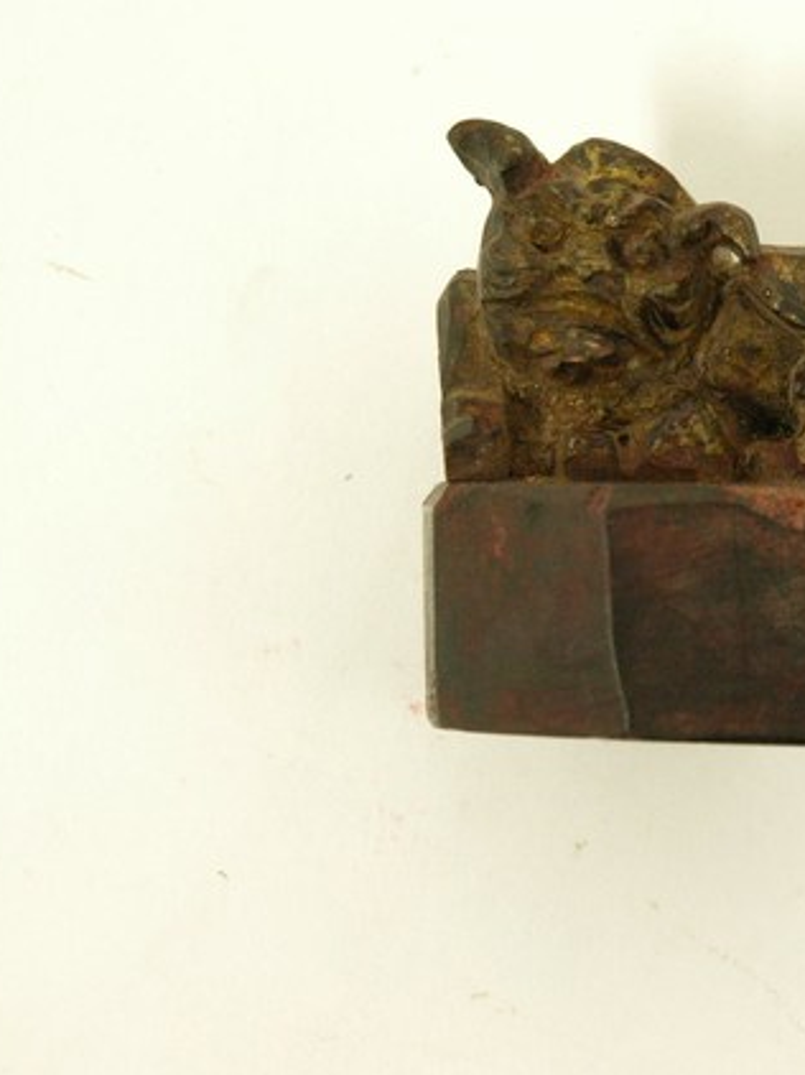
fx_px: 4749
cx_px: 695
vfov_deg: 12.9
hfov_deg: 9.7
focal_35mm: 153
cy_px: 539
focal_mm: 70
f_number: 8
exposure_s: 1/8
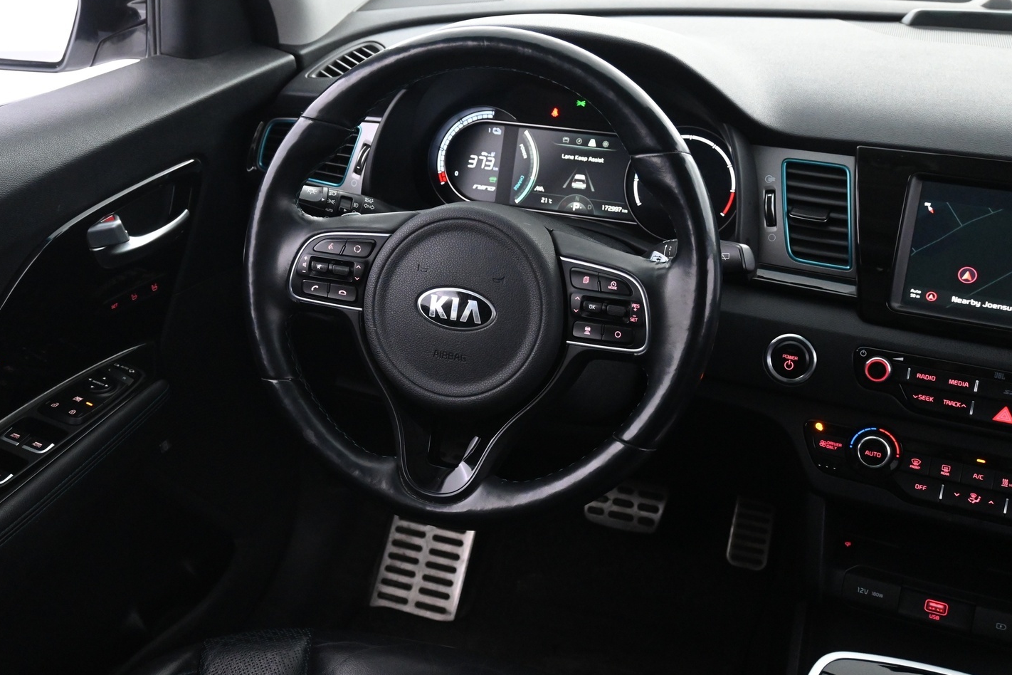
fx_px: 1152
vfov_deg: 32.6
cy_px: 294
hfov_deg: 47.4
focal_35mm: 41
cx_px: 470
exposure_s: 1/40
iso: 3600
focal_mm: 24
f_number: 4.2
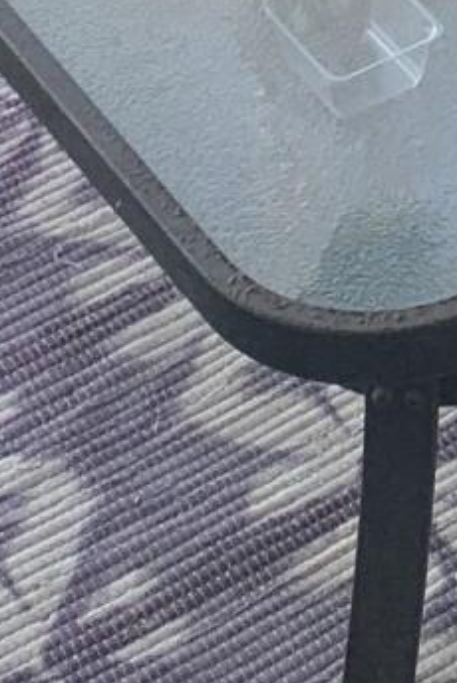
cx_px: 1031
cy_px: -707
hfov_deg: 8.2
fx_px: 2983
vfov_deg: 11.7
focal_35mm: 157
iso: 25
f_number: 1.8
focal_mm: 4.25
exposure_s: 1/200
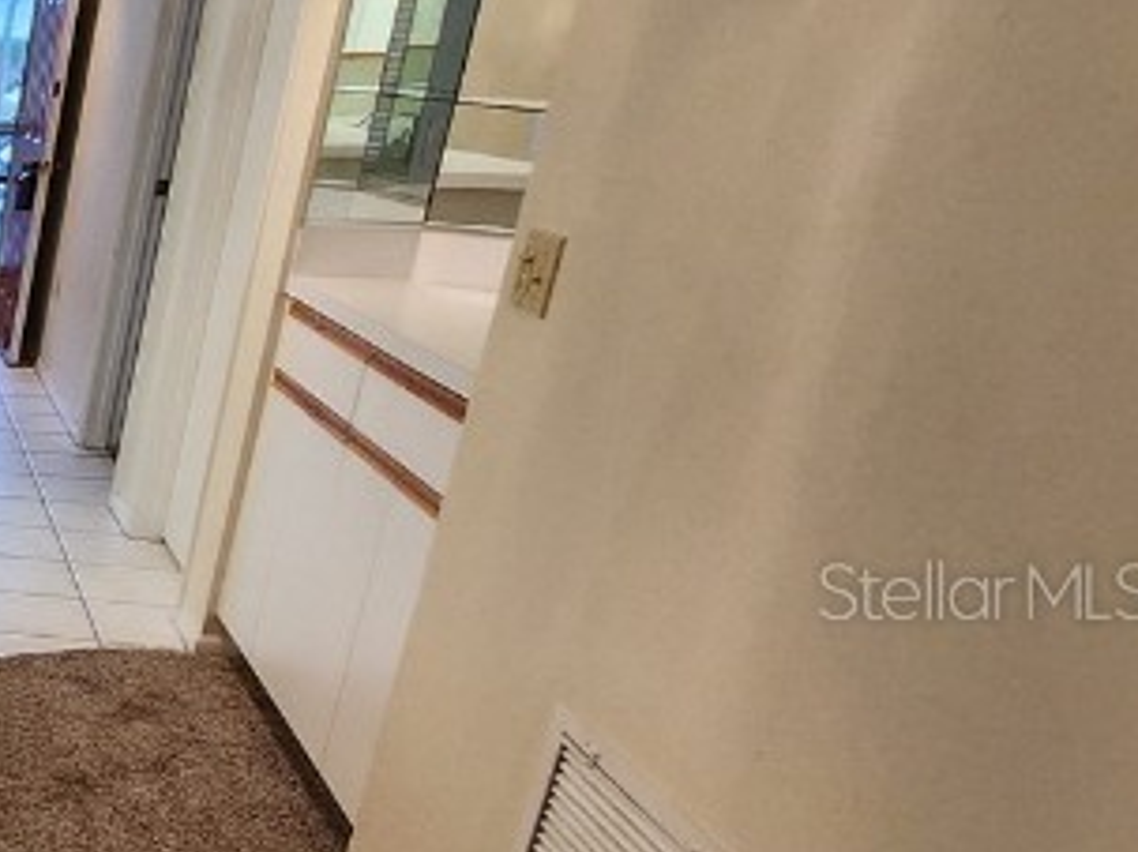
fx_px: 1446
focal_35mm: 44
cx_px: -751
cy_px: 589
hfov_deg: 25.1
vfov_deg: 32.5
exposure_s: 1/60
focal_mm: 1.74
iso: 200
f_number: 2.2
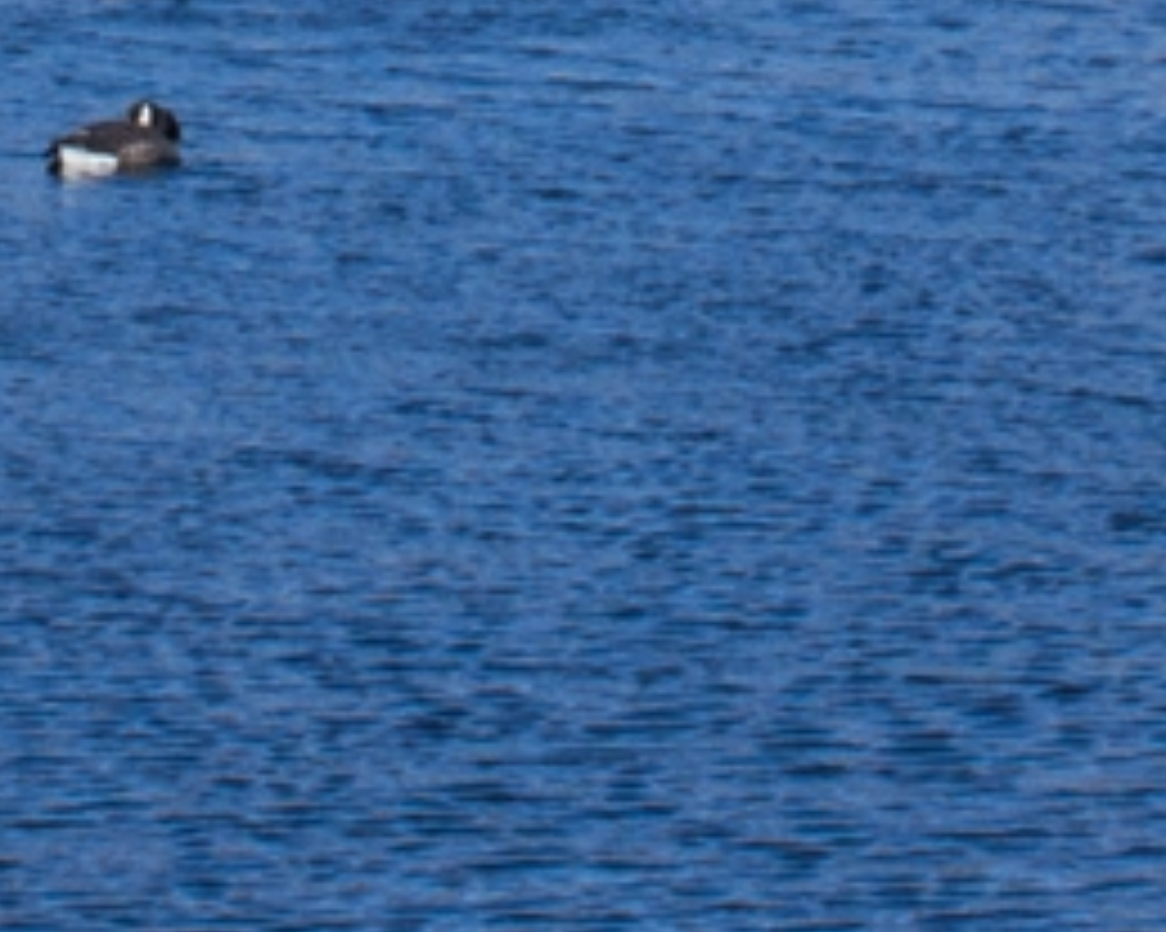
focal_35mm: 306
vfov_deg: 4.9
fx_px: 10556
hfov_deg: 6.3
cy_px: -1468
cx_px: 297
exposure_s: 1/100
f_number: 13
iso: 100
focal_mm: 35
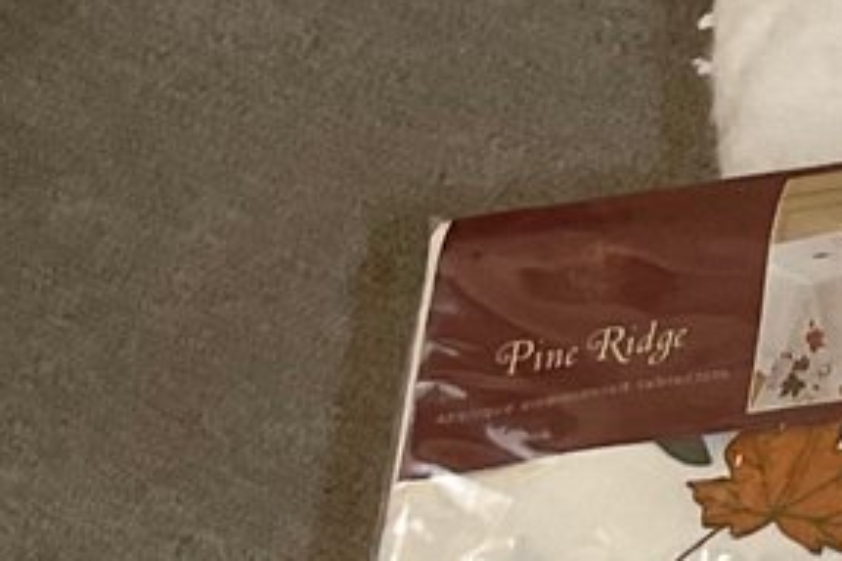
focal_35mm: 159
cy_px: 336
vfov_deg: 8.6
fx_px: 3717
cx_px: 1882
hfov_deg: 11.2
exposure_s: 1/60
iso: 64
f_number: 1.8
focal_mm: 3
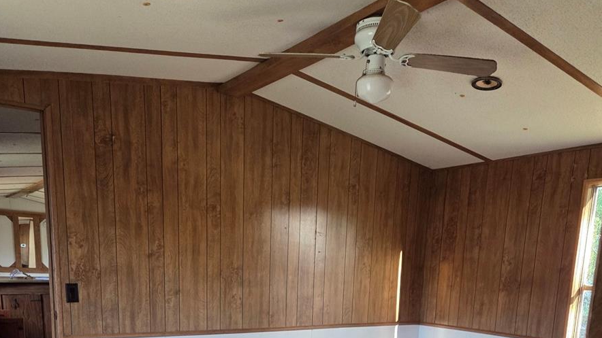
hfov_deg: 58.0
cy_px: 380
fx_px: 543
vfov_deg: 30.6
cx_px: 304
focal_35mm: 34
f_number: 1.8
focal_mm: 5.4
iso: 400
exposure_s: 1/120
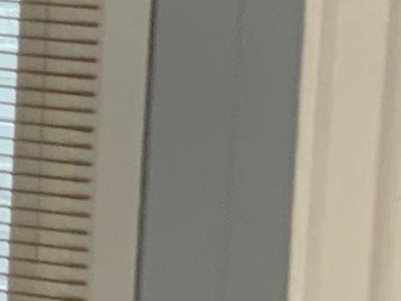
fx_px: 2620
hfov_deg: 7.7
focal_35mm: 226
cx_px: -748
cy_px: -89
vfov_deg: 6.5
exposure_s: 1/60
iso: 125
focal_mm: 3
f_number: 1.8
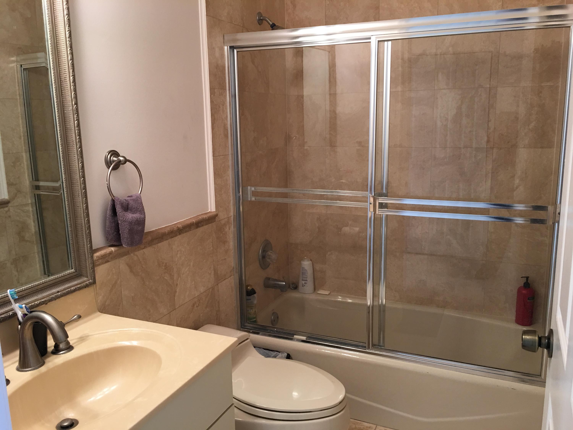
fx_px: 480
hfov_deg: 61.7
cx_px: 286
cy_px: 215
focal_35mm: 29
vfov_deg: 48.2
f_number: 2.2
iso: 40
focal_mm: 4.15
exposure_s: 1/15
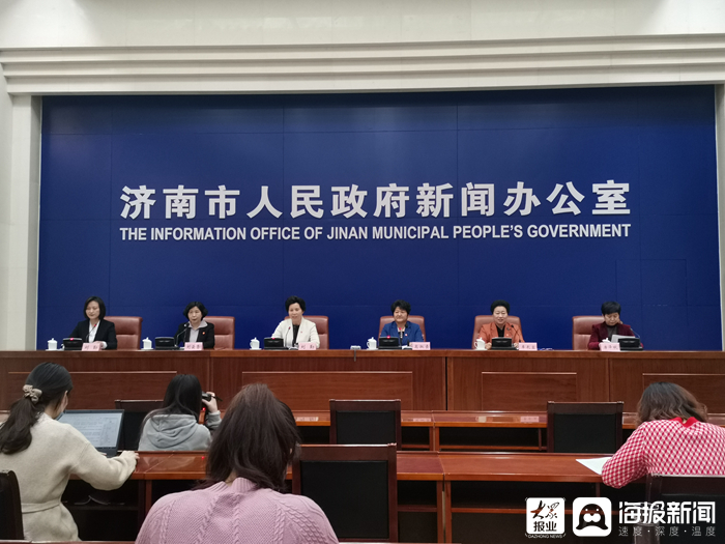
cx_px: 362
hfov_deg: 60.0
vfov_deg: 46.8
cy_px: 272
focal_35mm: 30
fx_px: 628
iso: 250
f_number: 1.8
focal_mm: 4.75
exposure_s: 1/50
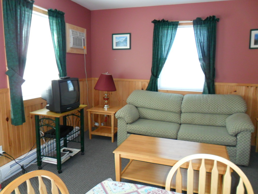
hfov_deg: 65.3
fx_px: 201
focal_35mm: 27
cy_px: 97
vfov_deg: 51.4
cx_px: 129
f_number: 3.5
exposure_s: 1/45
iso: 160
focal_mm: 4.9
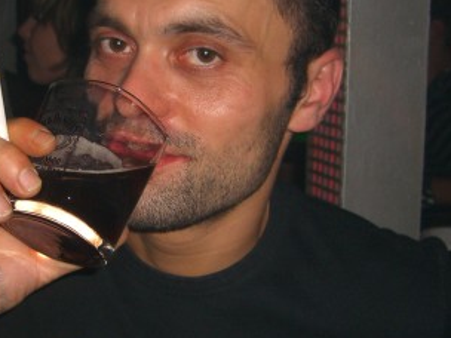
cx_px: 117
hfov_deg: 25.7
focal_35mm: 75
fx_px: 977
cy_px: 166
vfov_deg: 19.6
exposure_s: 1/60
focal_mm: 7.9
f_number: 2.8
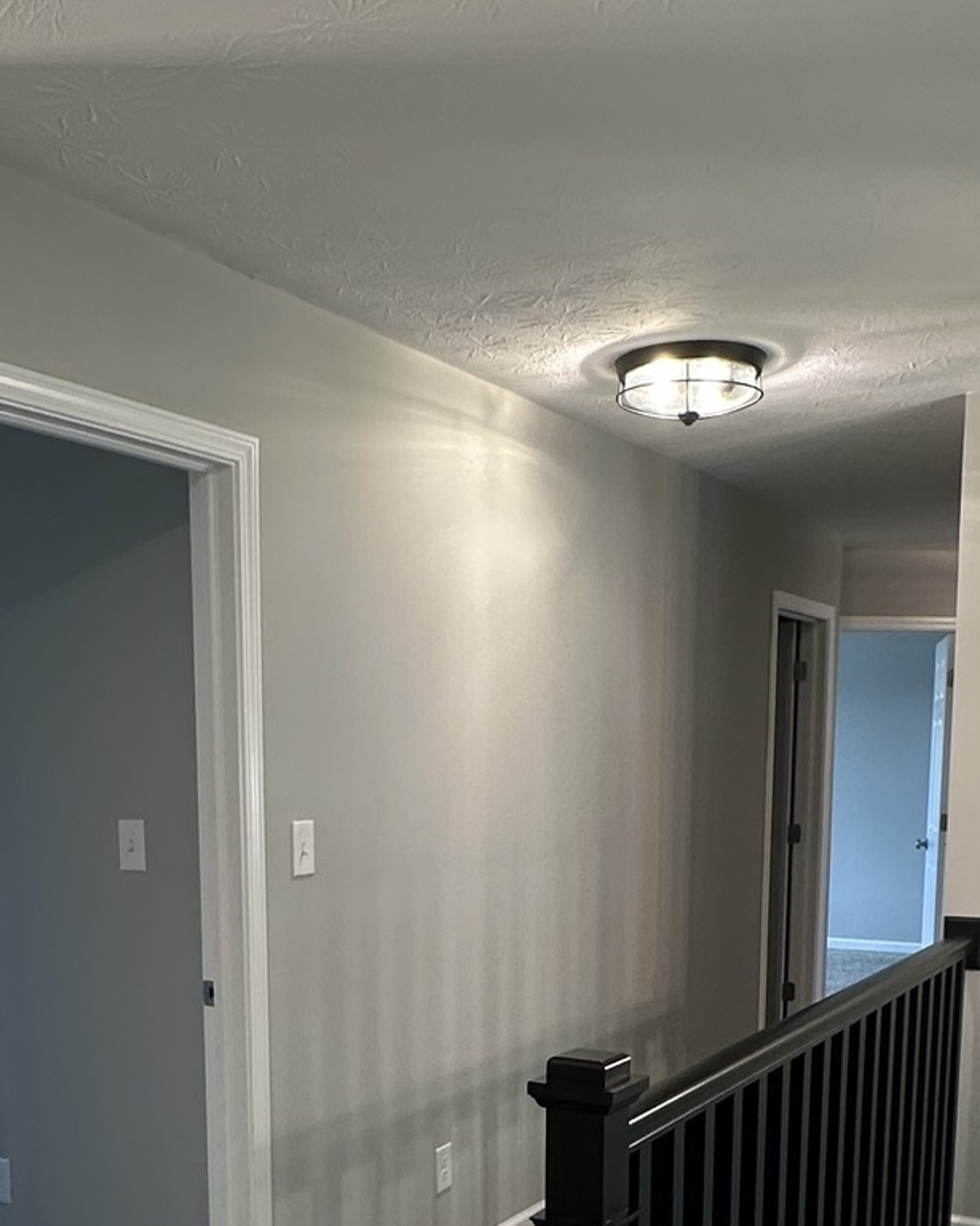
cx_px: 428
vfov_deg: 42.7
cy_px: 985
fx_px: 1487
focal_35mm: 41
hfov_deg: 36.4
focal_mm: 2.22
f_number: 2.2
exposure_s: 1/60
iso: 160
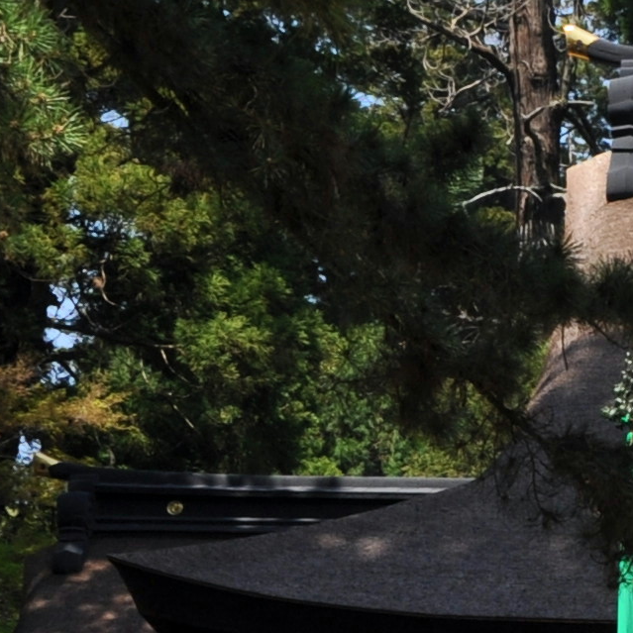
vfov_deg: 8.5
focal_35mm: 205
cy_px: 554
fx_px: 4241
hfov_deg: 8.1
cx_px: 1349
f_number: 10
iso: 200
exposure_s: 1/200
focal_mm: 24
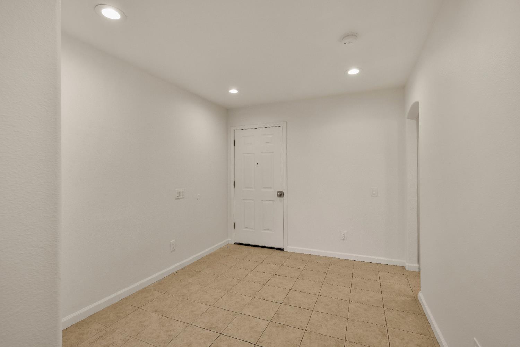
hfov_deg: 93.3
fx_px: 246
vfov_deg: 70.4
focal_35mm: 17
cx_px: 260
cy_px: 174
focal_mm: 17
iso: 500
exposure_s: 1/4
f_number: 7.1
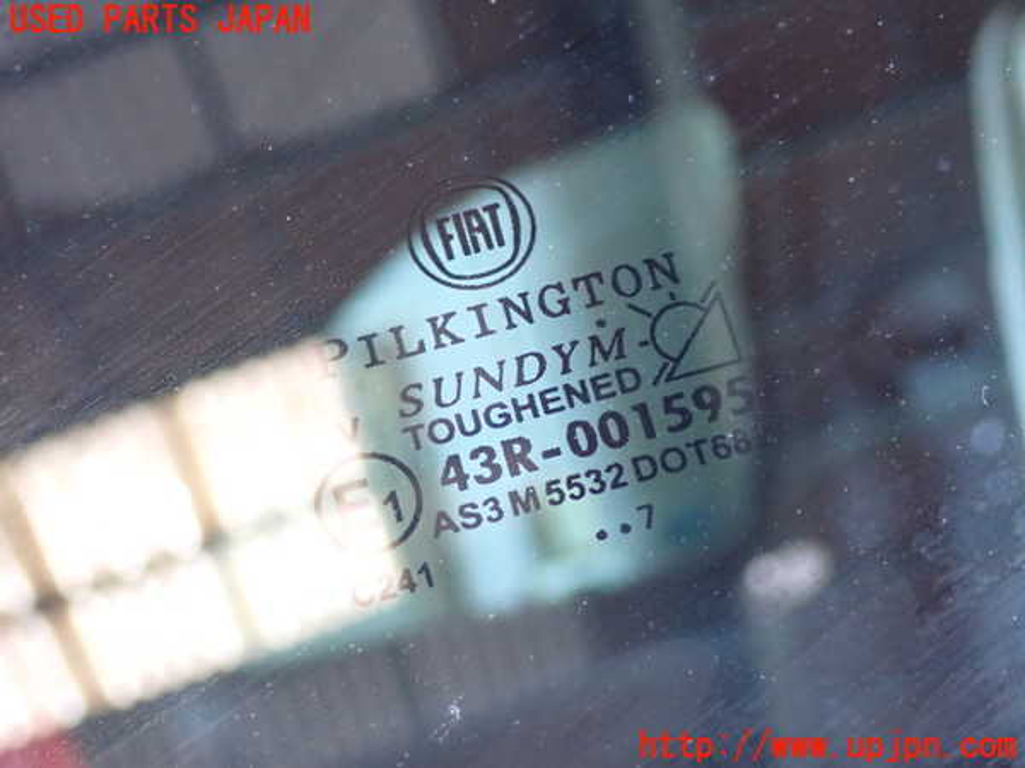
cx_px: 512
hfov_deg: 27.4
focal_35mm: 71
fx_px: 2102
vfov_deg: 20.7
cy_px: 384
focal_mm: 12.73
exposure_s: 1/15
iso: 800
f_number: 3.9
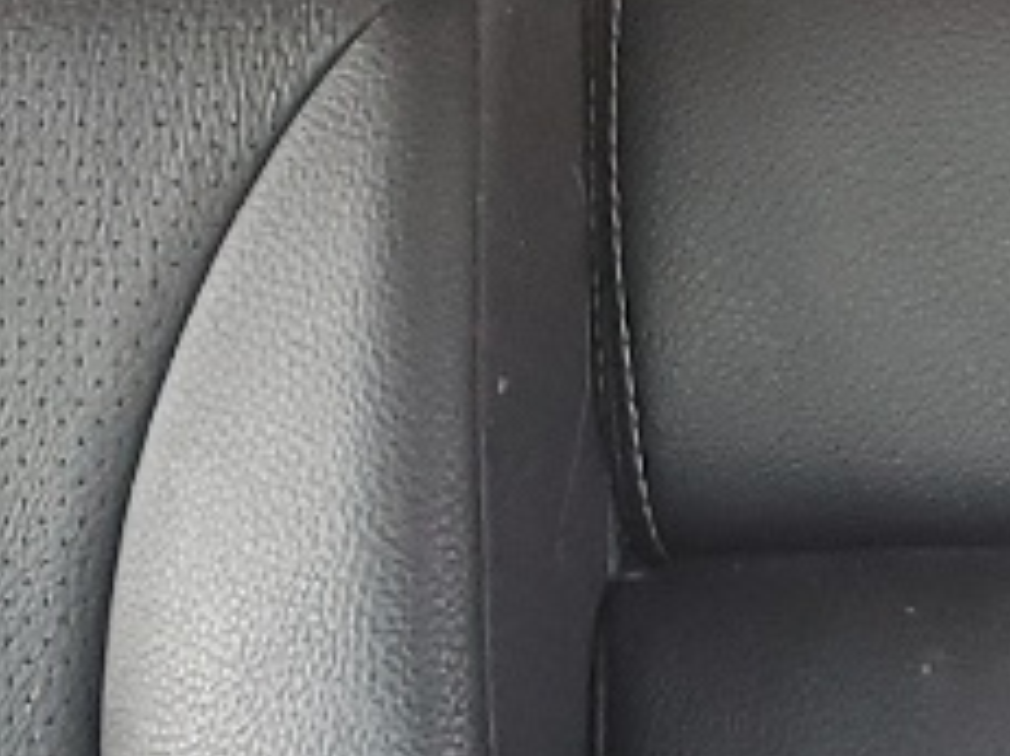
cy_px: 1481
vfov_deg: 7.9
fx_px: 5249
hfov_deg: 10.5
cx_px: 1657
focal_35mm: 180
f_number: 1.5
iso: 75
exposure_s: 1/60.2
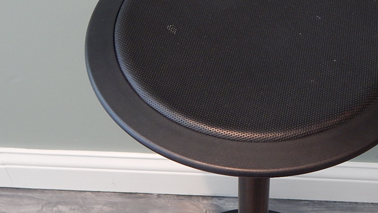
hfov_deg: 31.2
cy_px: 74
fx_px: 671
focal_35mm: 67
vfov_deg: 17.9
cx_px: 255
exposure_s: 1/15
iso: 400
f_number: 3.4
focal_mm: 6.8
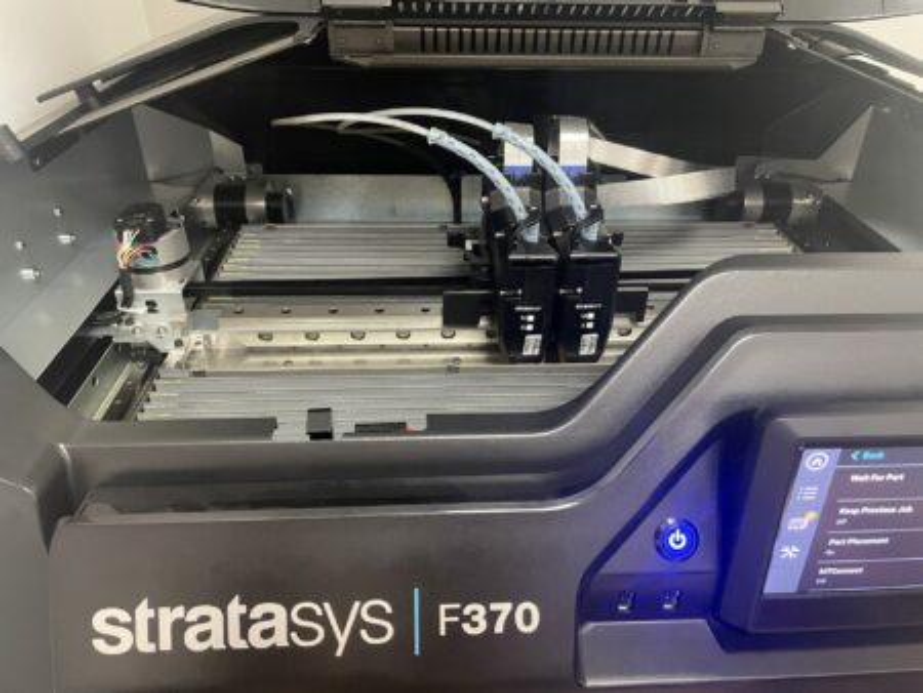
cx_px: 462
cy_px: 346
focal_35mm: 26
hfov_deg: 67.3
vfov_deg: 53.1
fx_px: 694
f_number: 1.6
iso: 400
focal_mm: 4.2
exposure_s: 1/33
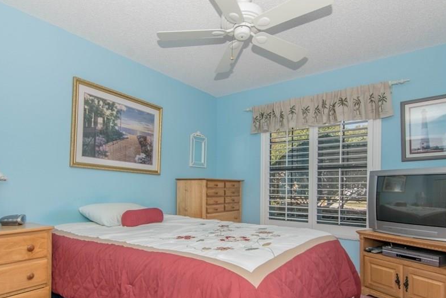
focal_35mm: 22
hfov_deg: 79.3
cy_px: 191
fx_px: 268
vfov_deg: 57.1
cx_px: 205
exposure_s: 1/200
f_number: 8
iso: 640
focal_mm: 11
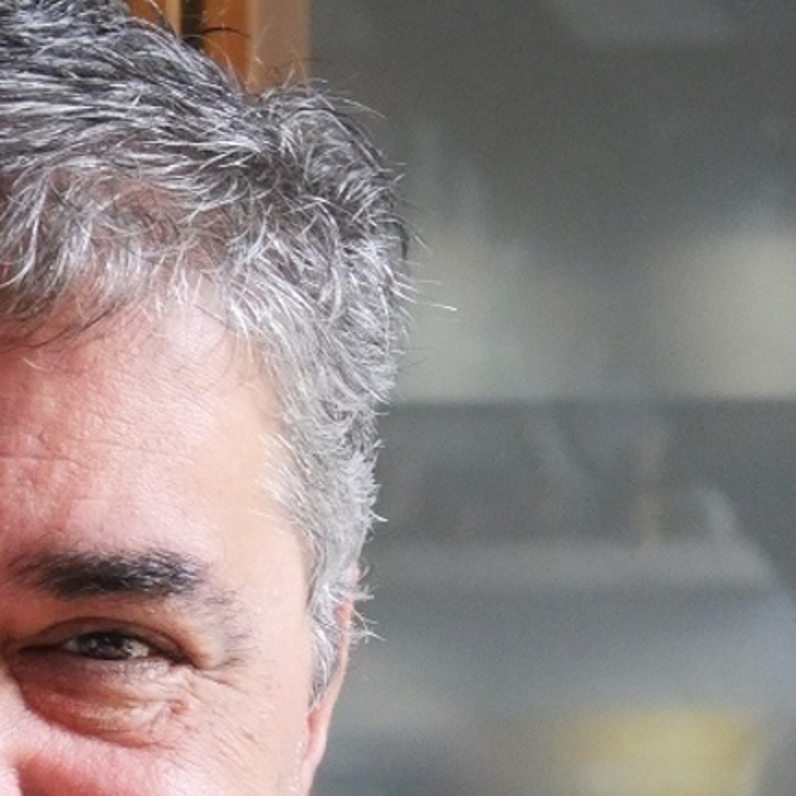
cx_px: -48
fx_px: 4631
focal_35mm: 178
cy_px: 771
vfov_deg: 9.8
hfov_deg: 9.7
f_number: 4.4
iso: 3200
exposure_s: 1/50
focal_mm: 32
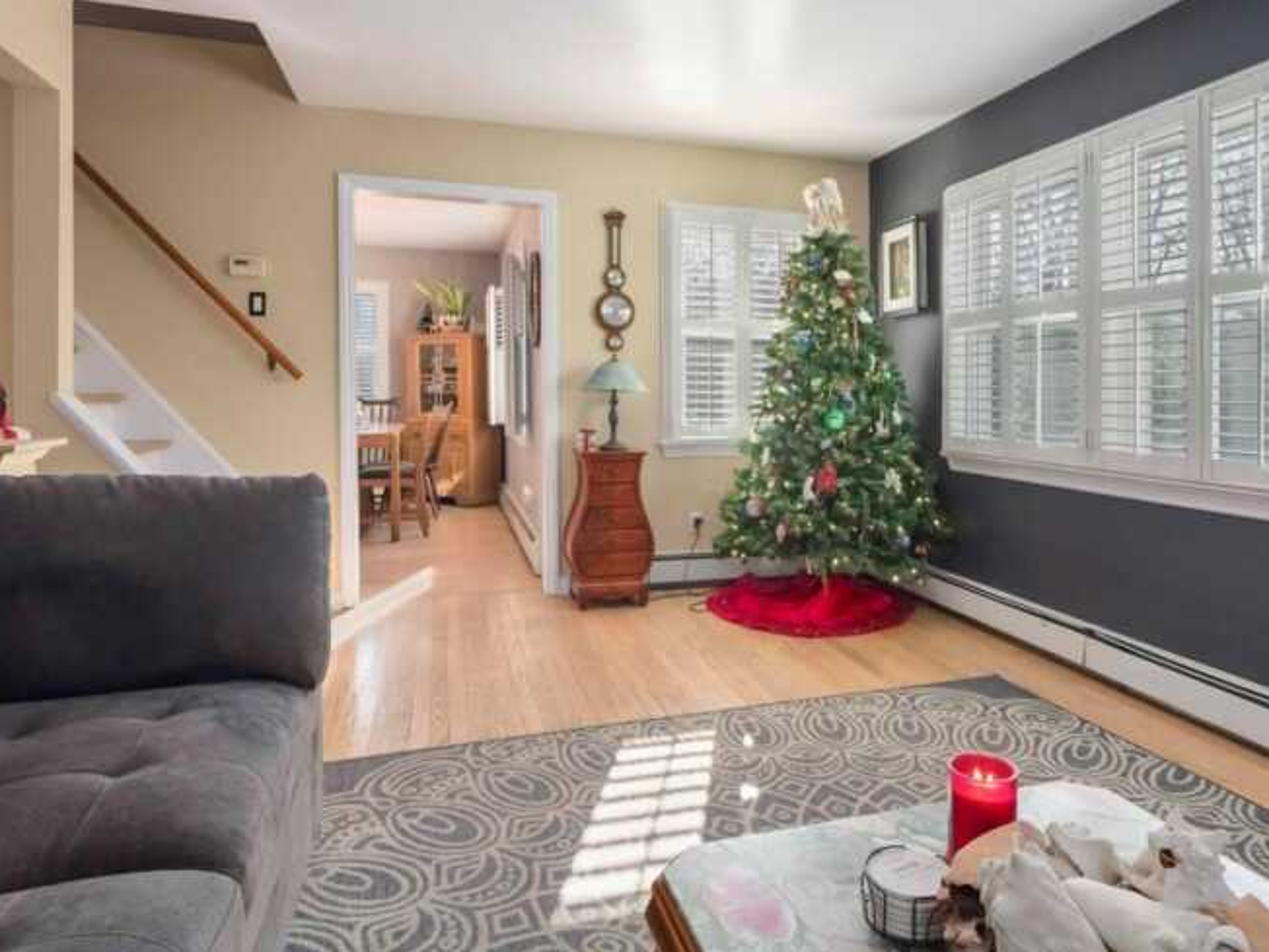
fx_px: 807
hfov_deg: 75.9
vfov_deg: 60.8
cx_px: 728
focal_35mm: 22
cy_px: 401
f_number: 3.2
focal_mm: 7
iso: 800
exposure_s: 1/60
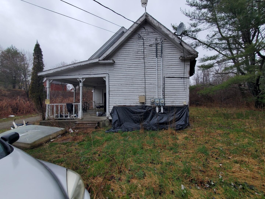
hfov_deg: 106.2
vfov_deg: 89.9
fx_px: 100
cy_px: 100
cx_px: 132
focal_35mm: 13
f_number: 2.2
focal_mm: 1.8
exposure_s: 1/697
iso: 50
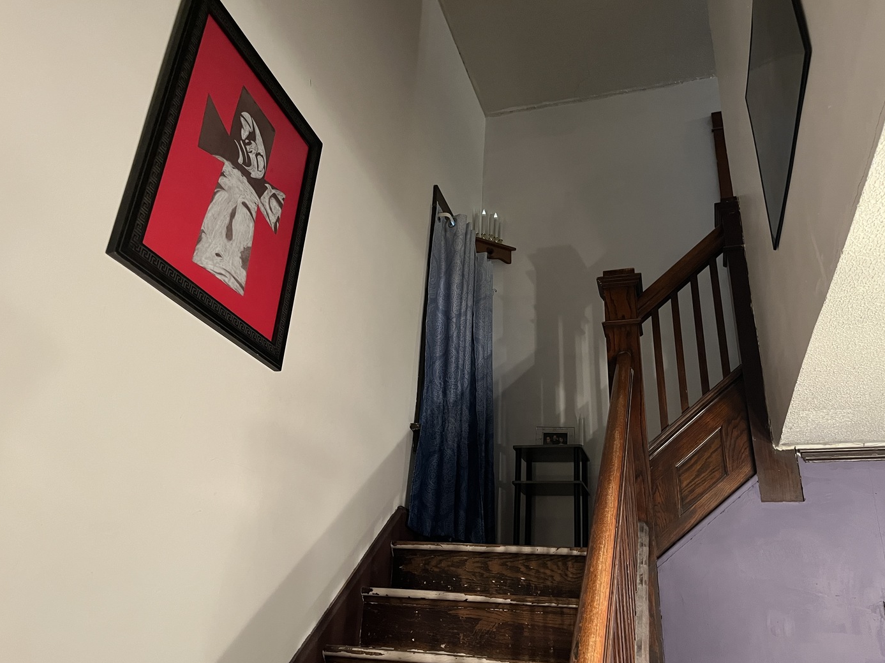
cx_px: 455
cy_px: 333
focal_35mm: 27
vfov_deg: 51.3
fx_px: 690
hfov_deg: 65.3
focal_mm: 5.1
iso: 400
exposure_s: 1/40
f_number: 1.6
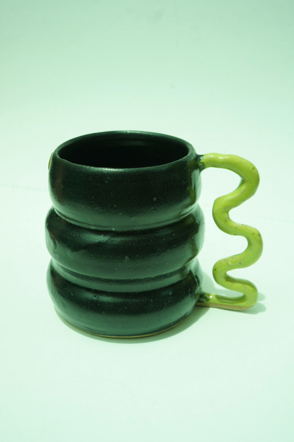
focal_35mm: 37
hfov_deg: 35.9
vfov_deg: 51.9
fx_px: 454
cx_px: 147
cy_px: 221
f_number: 9
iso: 100
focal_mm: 25
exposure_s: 1/200
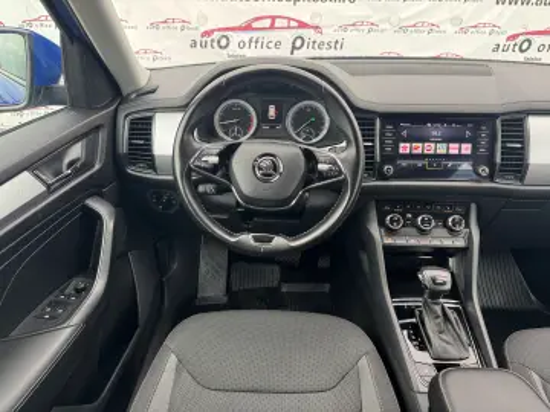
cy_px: 206
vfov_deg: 56.8
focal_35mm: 24
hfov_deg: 71.6
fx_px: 381
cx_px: 275
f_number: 1.78
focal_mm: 6.76
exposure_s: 1/121
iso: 100
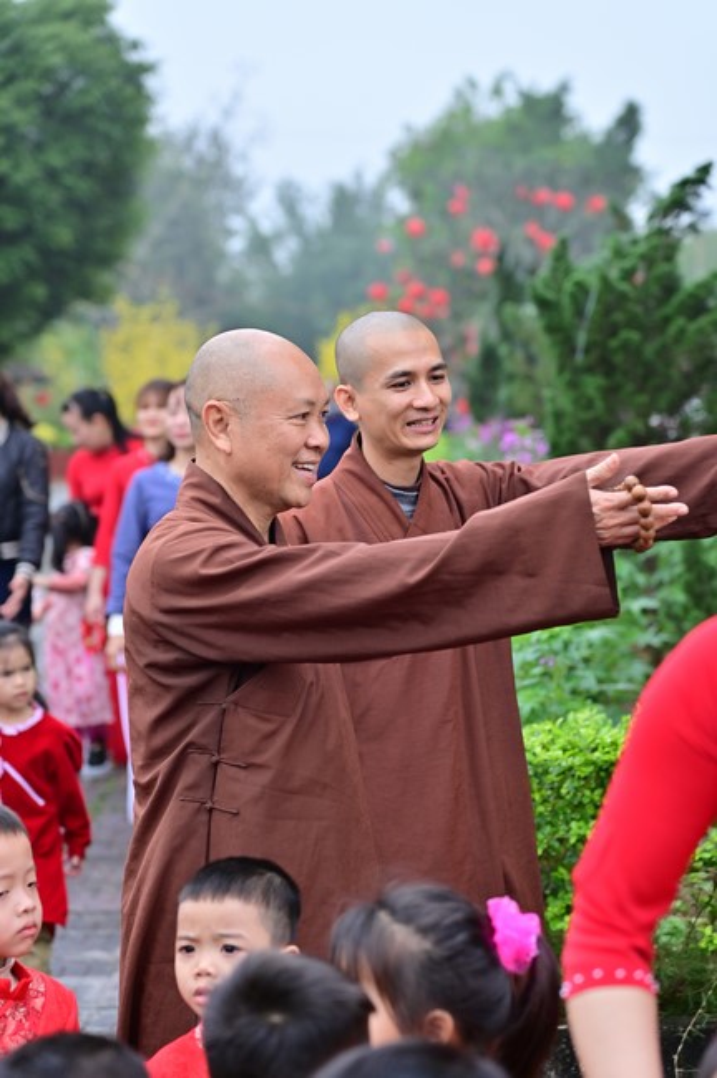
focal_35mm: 120
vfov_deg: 17.1
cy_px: 539
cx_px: 358
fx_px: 3592
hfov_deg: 11.4
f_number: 5
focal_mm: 120
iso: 500
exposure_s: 1/320
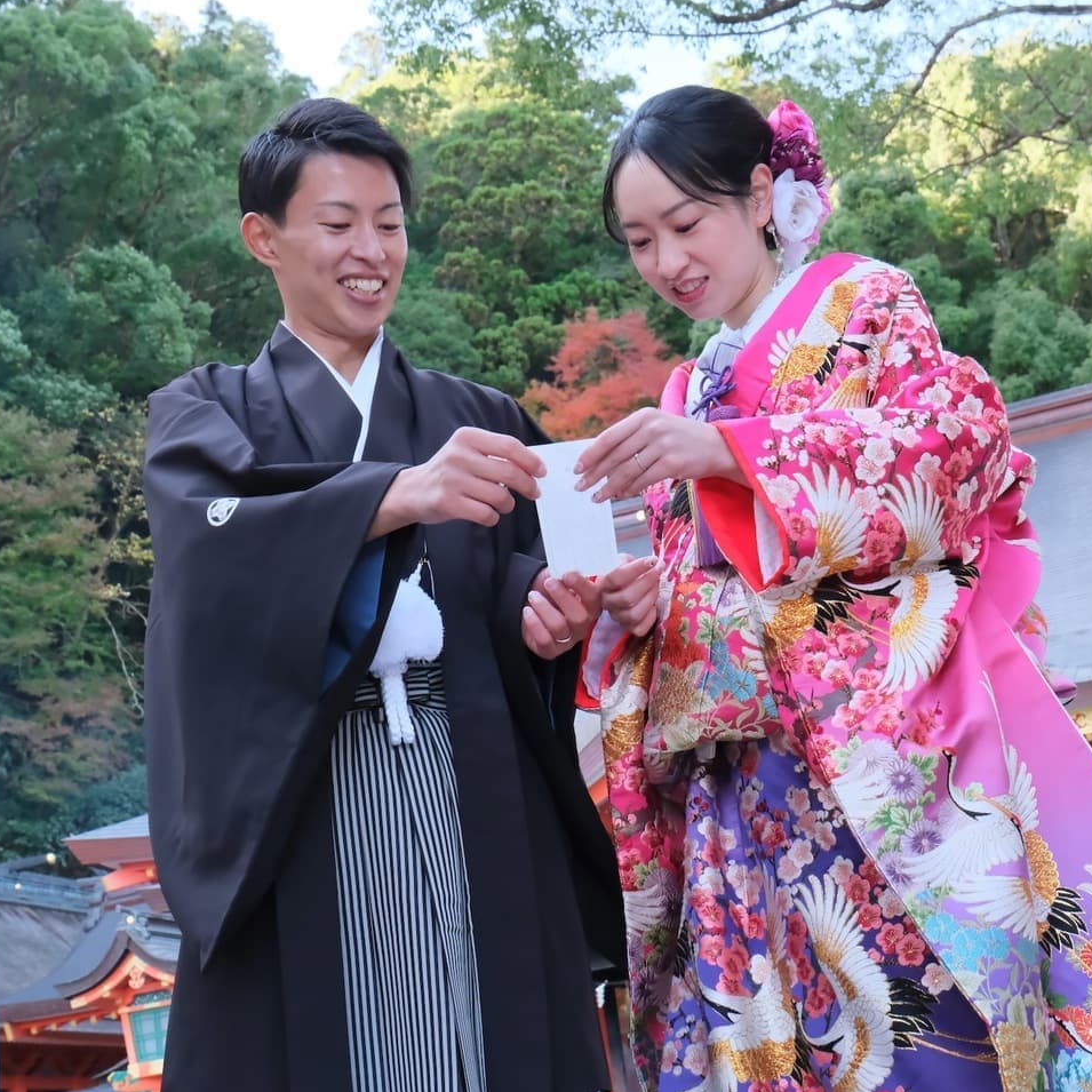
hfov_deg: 33.9
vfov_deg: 34.0
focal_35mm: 50
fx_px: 1785
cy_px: 547
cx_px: 647
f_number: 6.3
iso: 1600
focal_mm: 26.2
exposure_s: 1/125
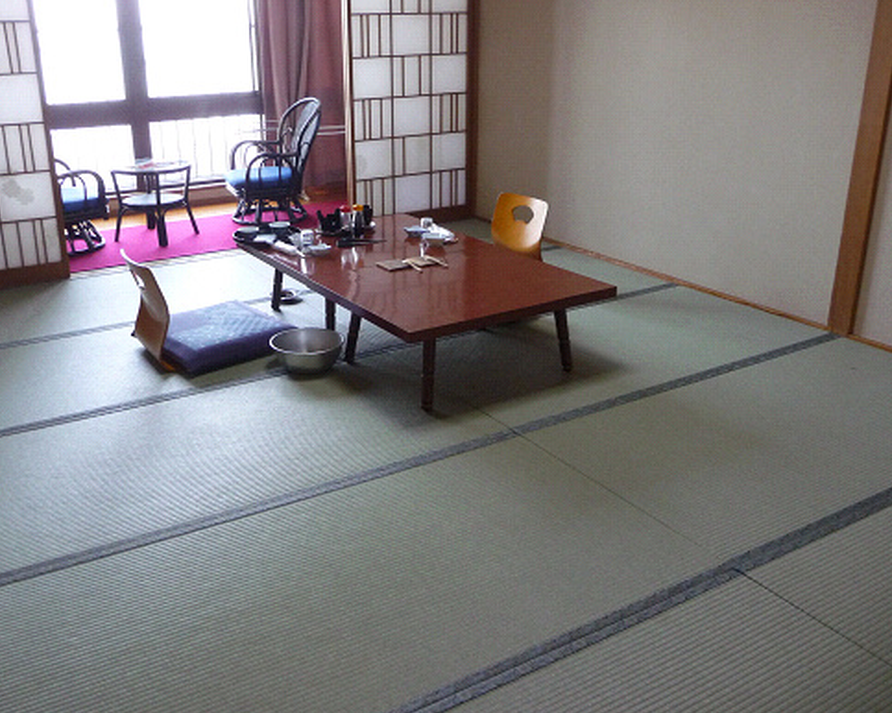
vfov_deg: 44.5
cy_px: 337
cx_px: 389
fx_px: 871
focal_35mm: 33
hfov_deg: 54.1
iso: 250
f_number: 3.3
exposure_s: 1/30
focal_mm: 4.7
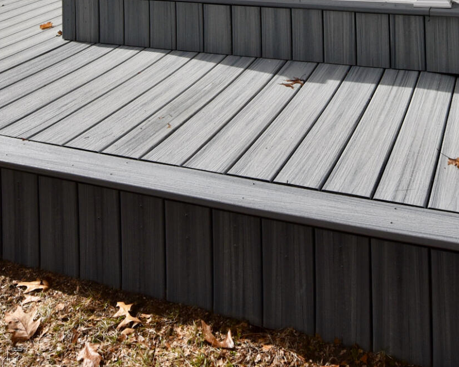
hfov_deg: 38.8
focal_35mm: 48
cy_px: -140
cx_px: 238
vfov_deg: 25.7
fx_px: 652
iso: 800
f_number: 16
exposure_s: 1/1000
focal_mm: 14
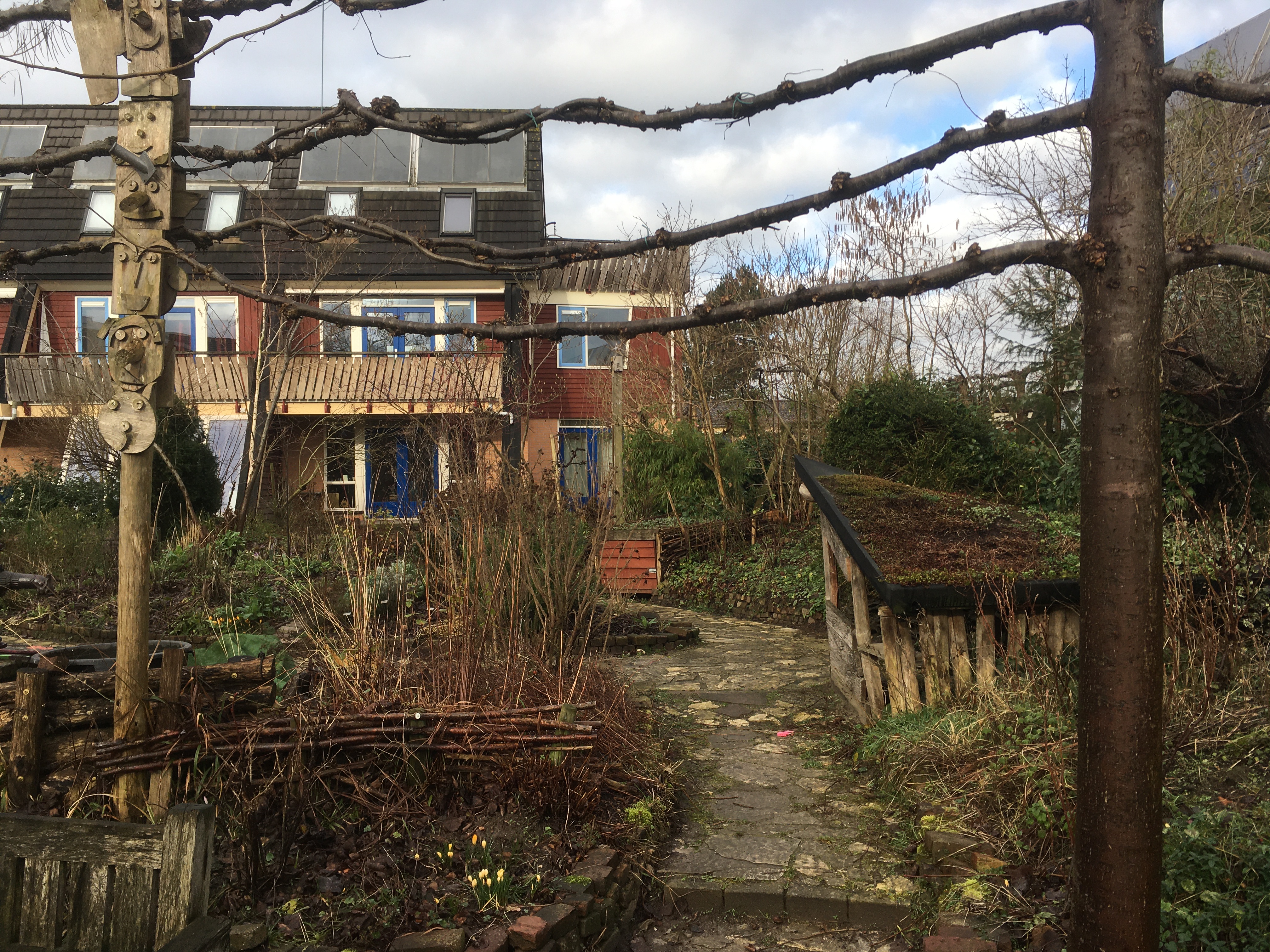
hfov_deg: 61.7
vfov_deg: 48.2
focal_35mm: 29
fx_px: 1064
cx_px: 635
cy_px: 476
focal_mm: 4.15
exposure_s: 1/484
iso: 25
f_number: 2.2
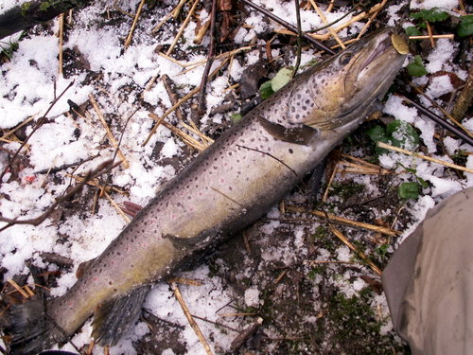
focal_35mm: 35
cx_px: 236
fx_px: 478
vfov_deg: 40.7
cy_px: 178
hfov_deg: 52.6
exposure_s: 1/40
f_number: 2.8
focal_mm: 5.86
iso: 64
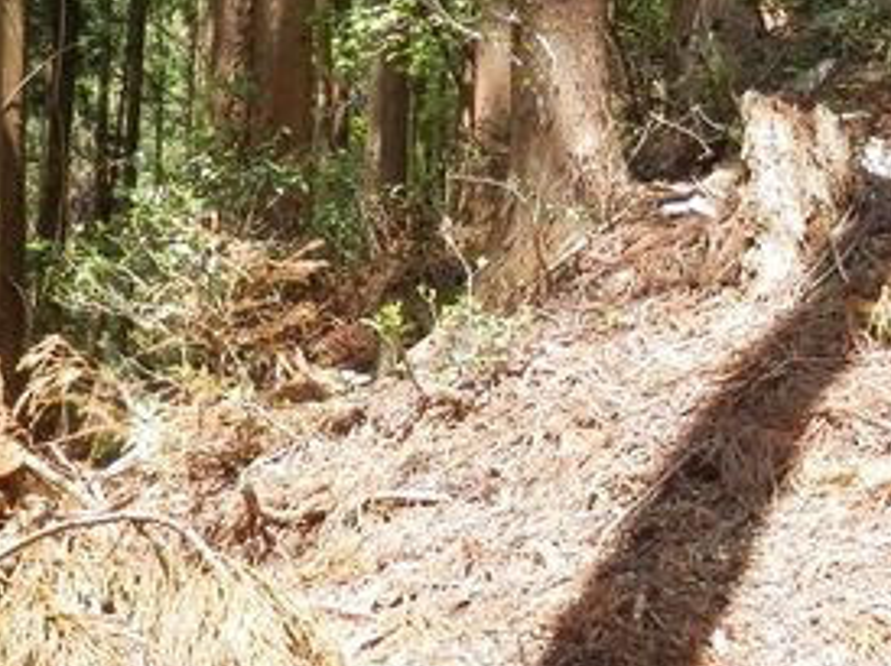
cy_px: 133
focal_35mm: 73
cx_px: 429
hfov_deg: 26.7
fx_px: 1877
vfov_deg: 19.9
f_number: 3
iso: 80
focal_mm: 4.5
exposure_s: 1/125
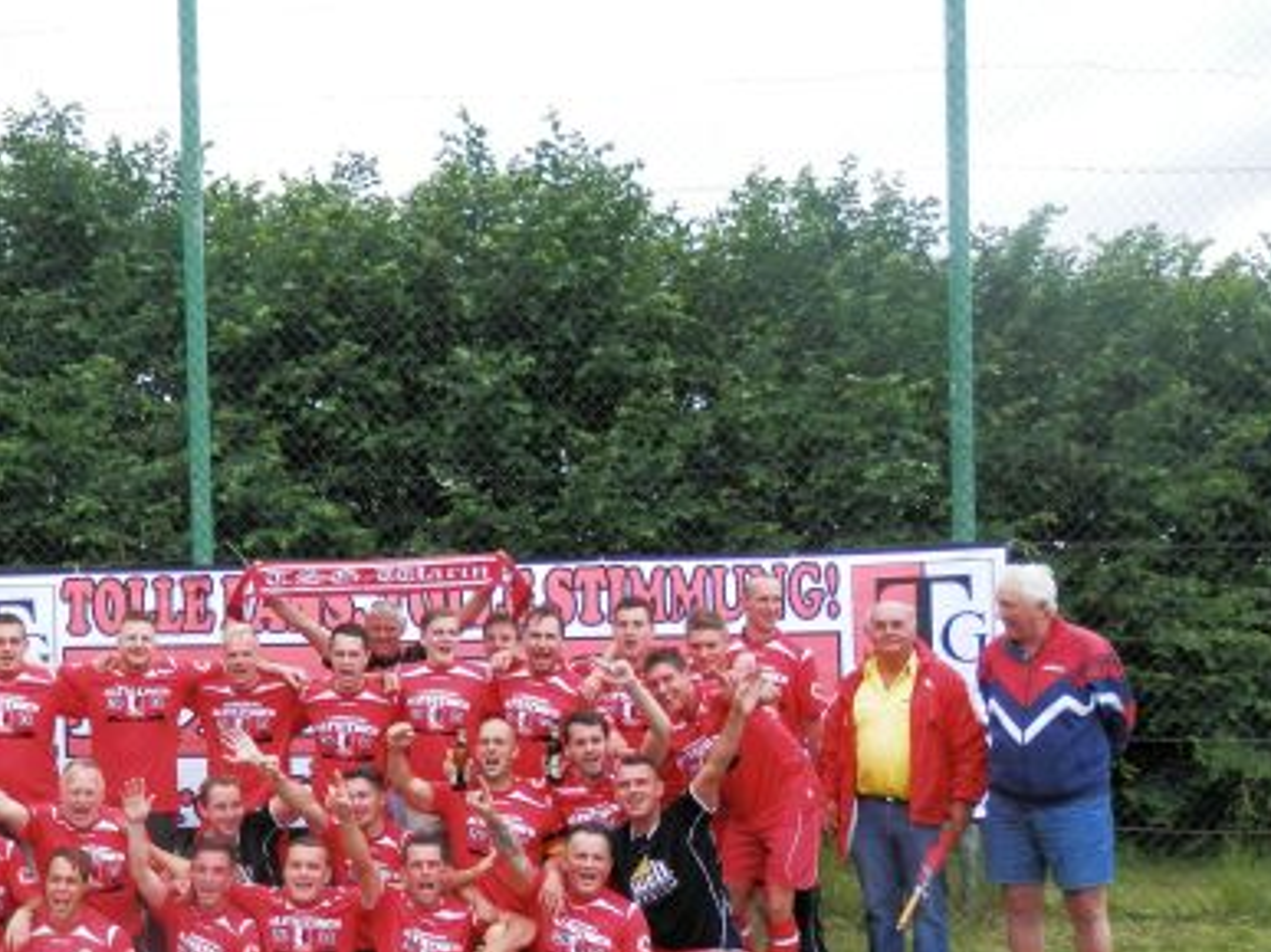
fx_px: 1542
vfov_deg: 33.8
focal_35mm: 42
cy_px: 686
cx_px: 325
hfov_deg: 43.4
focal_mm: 4.5
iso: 80
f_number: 3
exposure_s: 1/200
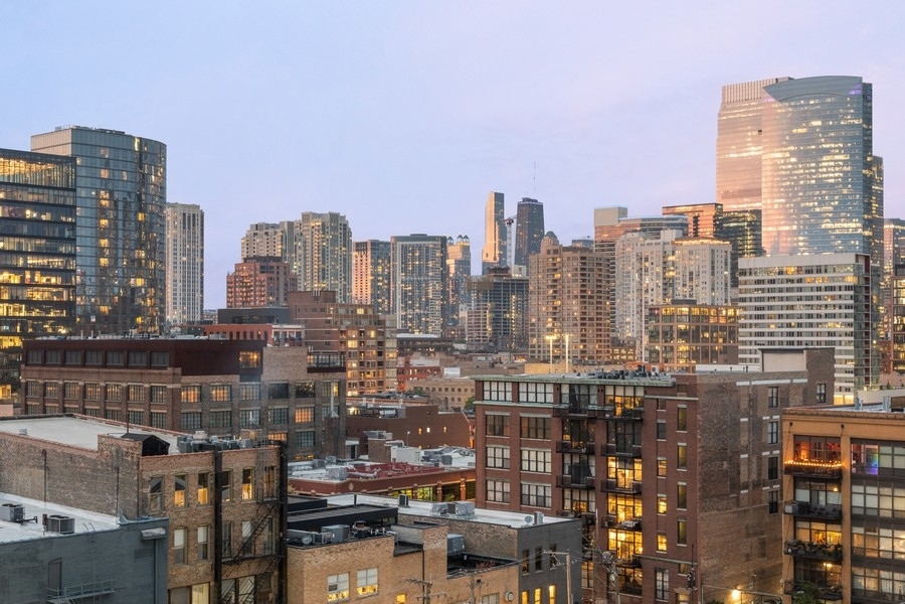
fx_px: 1307
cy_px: 302
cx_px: 452
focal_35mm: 52
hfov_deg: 38.2
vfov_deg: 26.0
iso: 320
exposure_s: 2
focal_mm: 35
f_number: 8
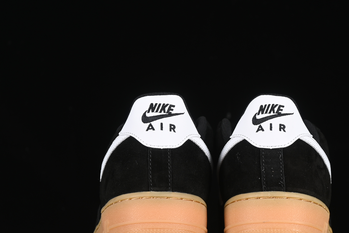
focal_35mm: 115
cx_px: 218
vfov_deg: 11.9
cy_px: 137
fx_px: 1115
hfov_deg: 17.8
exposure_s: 1/50
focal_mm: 50
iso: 160
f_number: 6.3
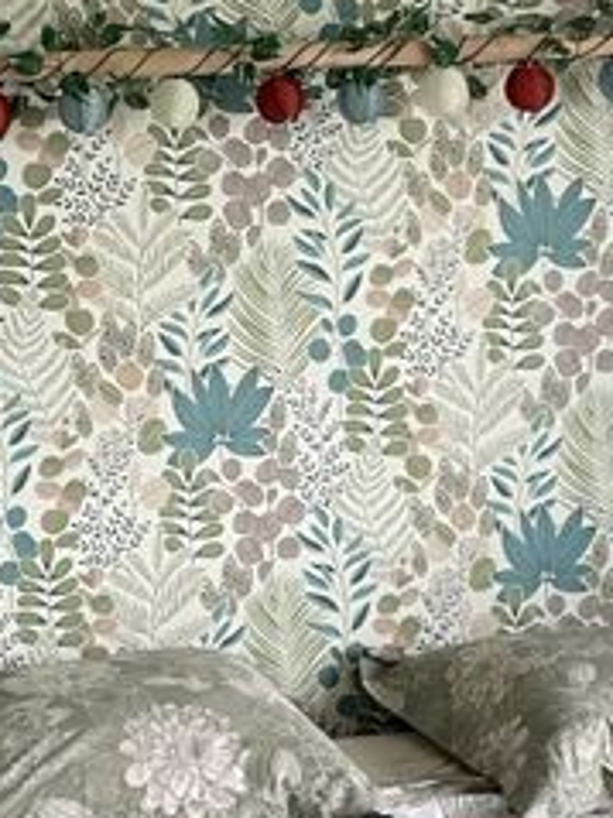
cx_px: 216
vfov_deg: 22.5
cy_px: 462
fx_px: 2056
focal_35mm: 87
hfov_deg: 16.9
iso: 125
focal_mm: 4.2
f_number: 1.6
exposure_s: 1/91
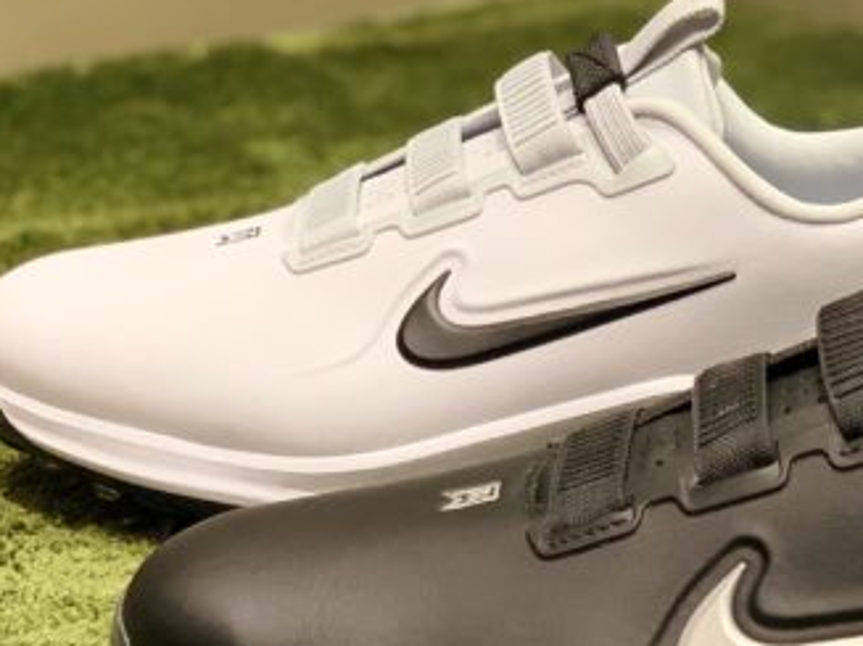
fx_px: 2816
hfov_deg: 17.3
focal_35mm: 113
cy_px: 602
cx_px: 703
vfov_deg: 13.0
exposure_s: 1/122
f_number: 2.4
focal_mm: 6
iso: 100
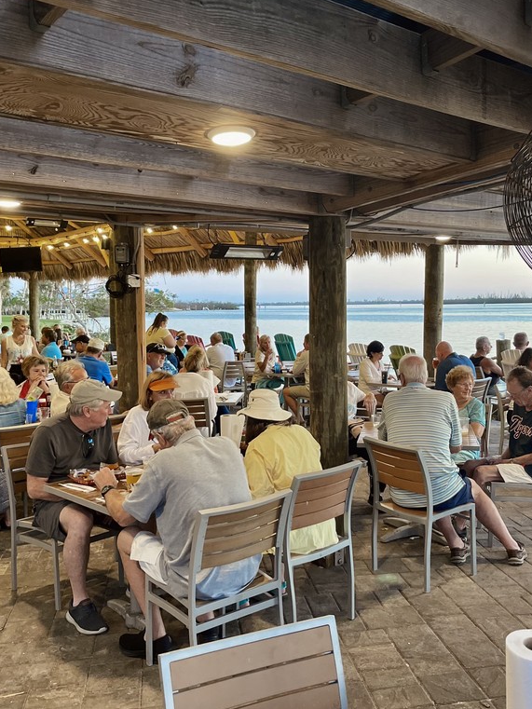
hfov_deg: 40.6
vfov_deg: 52.6
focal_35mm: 35
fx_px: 717
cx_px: 313
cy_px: 353
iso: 250
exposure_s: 1/60
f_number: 1.6
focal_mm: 5.1
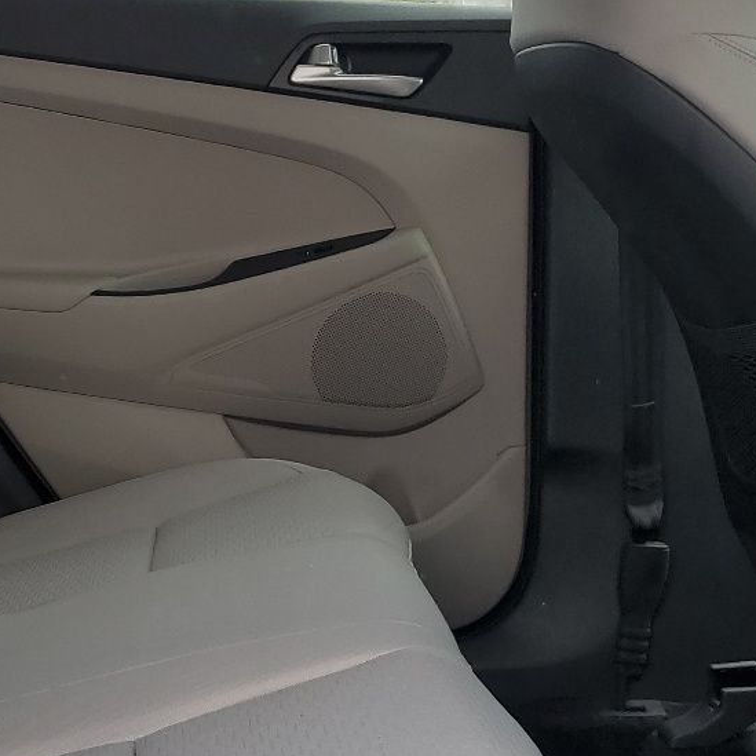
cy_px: 538
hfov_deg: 25.0
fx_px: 1655
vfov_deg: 25.5
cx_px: 81
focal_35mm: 67
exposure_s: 1/303
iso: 50
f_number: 1.5
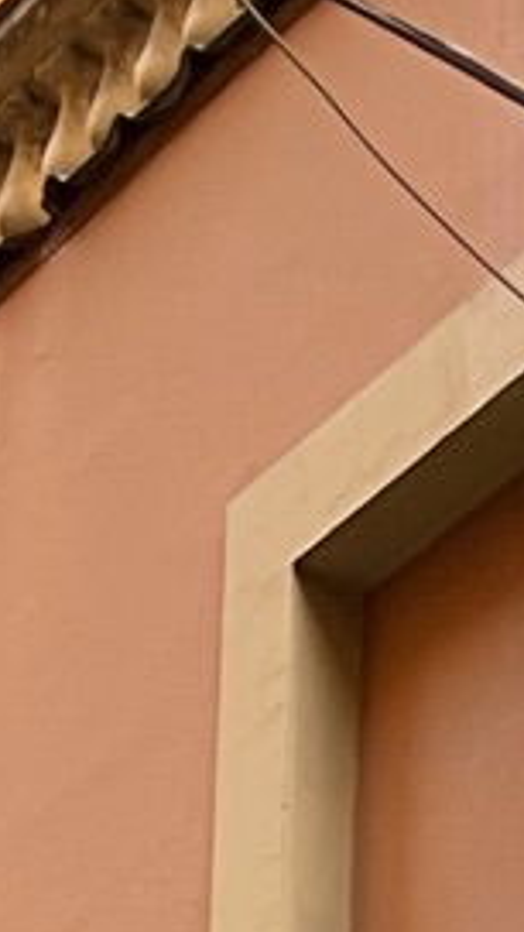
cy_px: 3087
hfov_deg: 5.5
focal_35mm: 213
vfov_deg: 8.1
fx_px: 5261
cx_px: 1295
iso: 100
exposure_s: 1/50
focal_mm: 4.2
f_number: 1.6
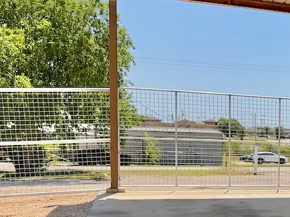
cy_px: 196
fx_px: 561
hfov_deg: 24.8
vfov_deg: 21.4
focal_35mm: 67
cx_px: 385
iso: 80
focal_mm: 6.76
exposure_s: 1/2604
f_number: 1.78
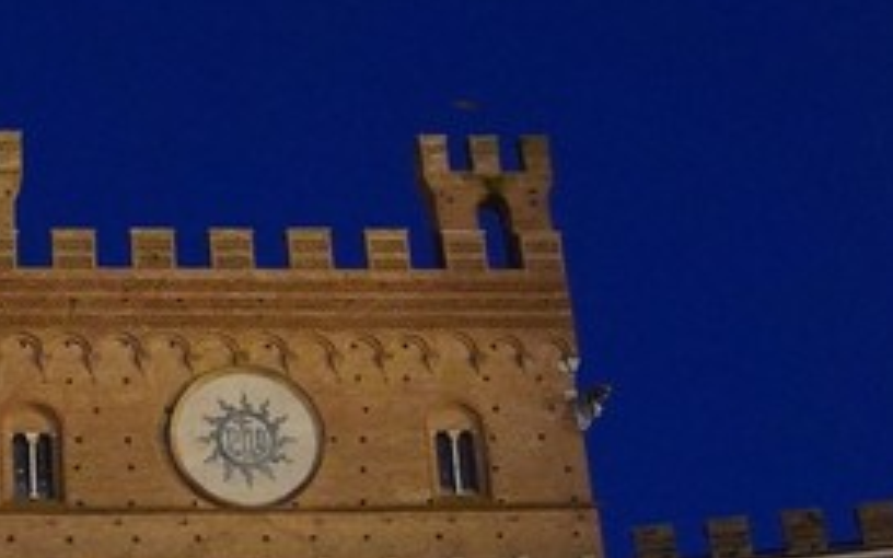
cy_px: 299
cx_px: 20
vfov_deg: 14.5
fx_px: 2190
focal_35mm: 90
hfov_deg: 22.3
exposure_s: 1/40
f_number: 7.1
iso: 12800
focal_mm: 20
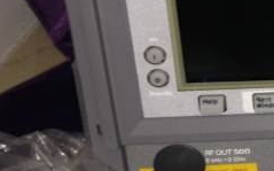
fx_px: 873
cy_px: -33
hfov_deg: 16.0
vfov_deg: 11.0
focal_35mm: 117
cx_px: 438
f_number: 2.4
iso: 50
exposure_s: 1/22
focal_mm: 4.12
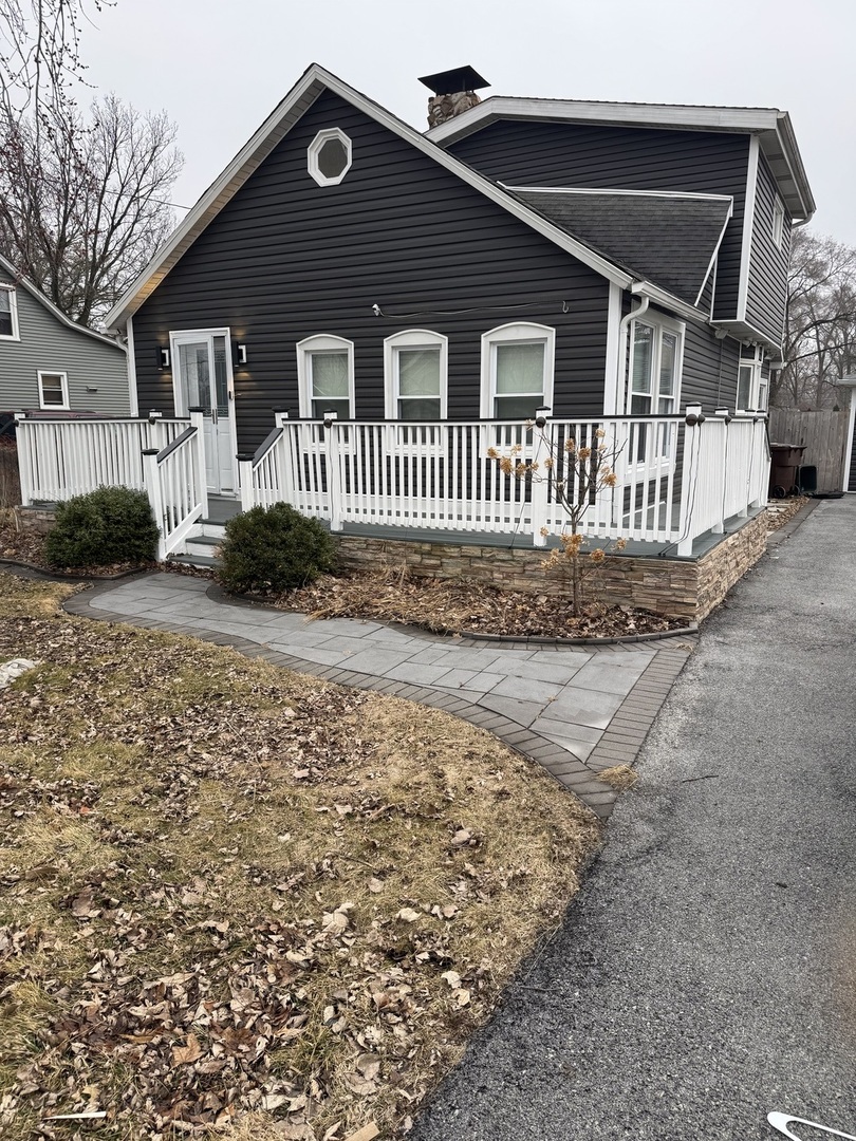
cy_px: 570
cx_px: 428
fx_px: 791
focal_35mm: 24
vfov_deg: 71.6
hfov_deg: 56.8
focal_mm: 6.76
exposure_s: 1/422
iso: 80
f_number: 1.78
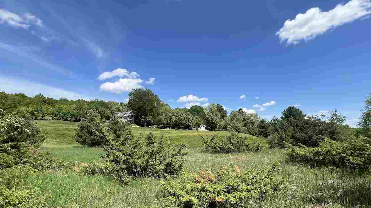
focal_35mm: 15
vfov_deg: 68.8
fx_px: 148
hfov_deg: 103.0
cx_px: 190
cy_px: 136
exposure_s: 1/1263
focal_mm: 1.57
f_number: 1.8
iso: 32
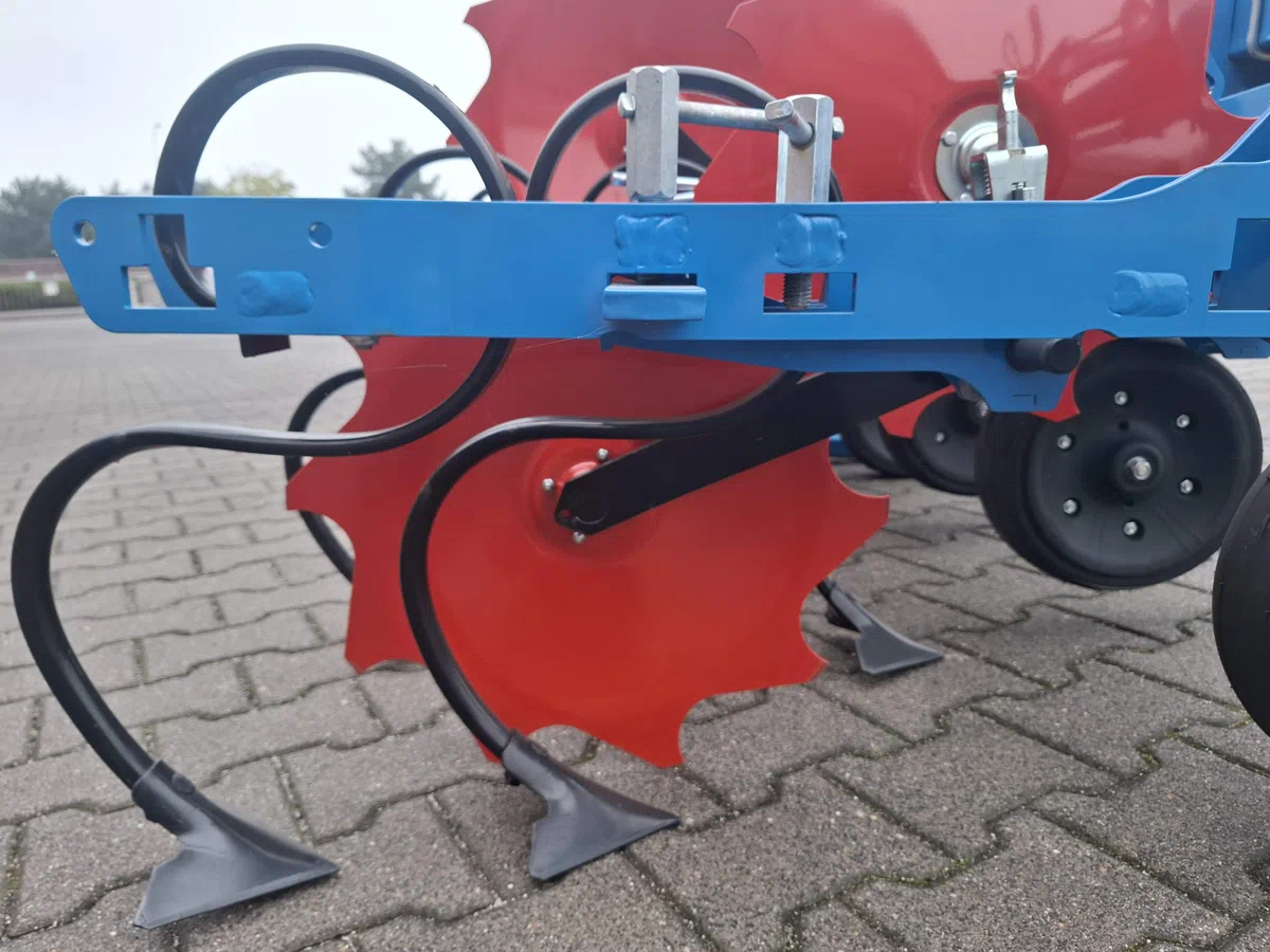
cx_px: 635
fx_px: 844
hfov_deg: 73.9
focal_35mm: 23
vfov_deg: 58.9
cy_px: 476
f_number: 1.8
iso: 50
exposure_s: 1/118
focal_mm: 5.54
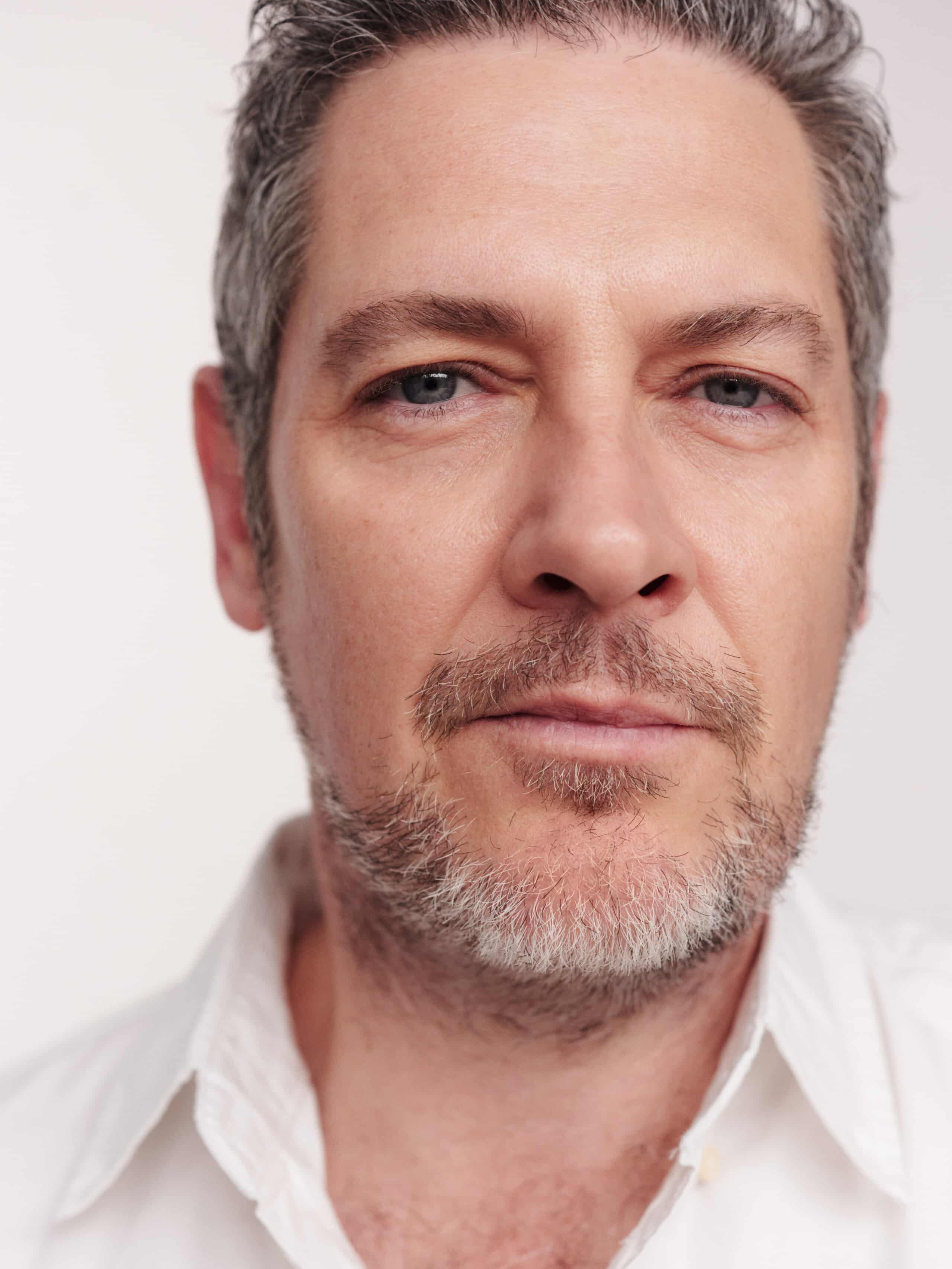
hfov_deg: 29.1
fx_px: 1833
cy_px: 634
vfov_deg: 38.2
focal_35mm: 50
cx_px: 476
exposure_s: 1/320
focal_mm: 63
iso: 640
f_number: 5
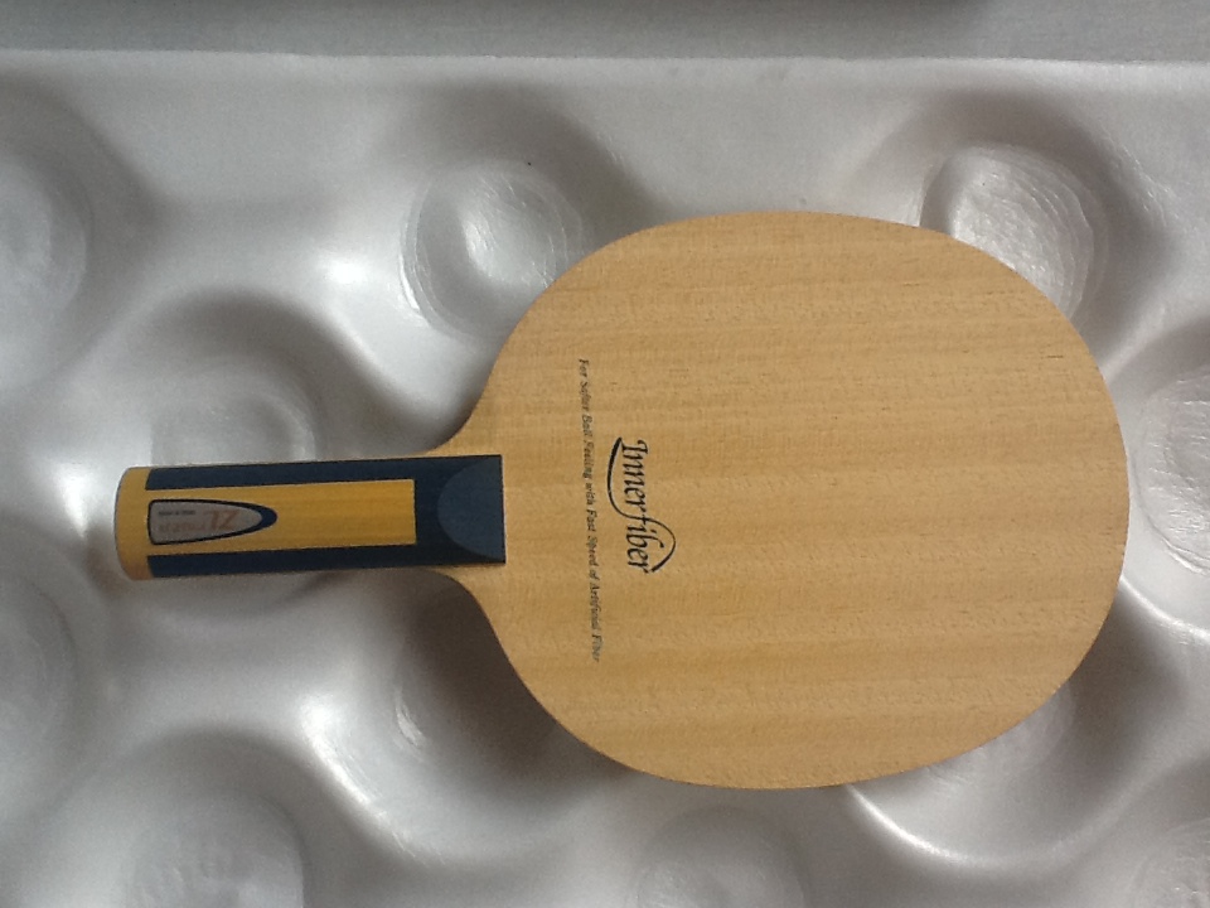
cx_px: 605
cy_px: 454
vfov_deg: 32.9
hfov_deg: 42.9
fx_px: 1538
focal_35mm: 44
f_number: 2.4
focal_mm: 2.03
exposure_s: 1/120
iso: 40
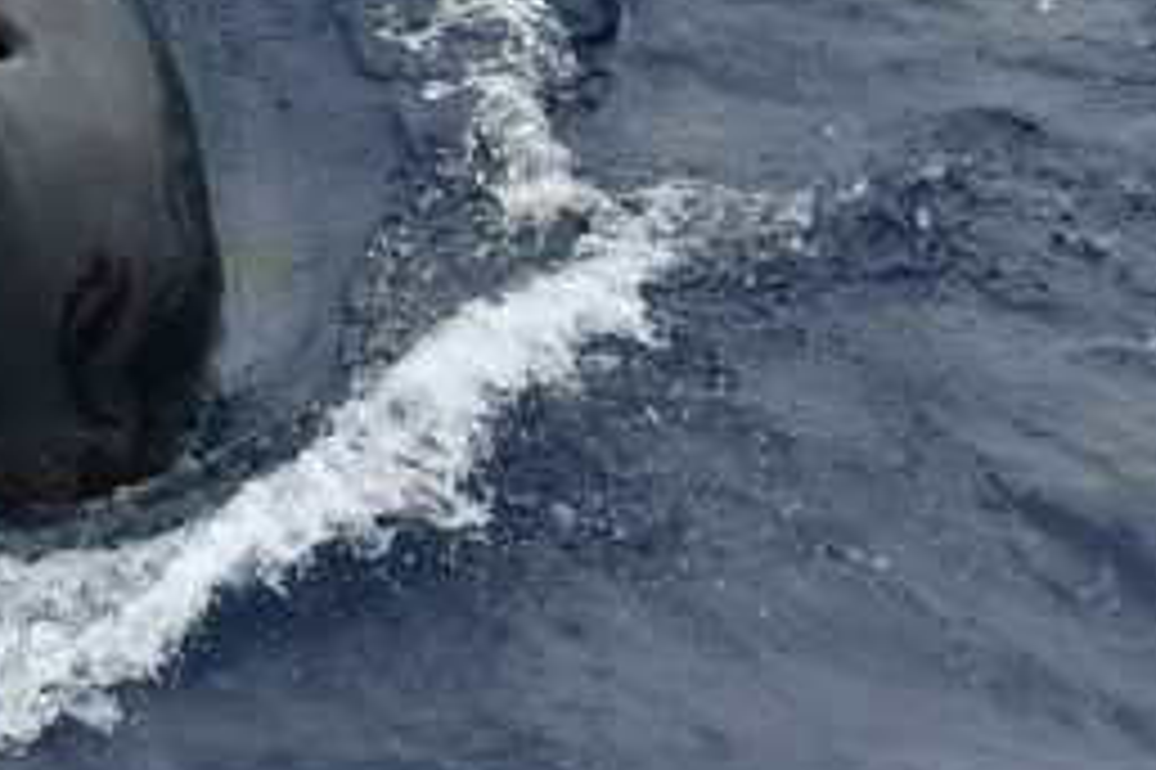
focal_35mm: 187
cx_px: 508
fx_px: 6001
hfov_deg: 11.0
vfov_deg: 7.3
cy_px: 88
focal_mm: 60
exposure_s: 1/8000
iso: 1100
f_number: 5.6
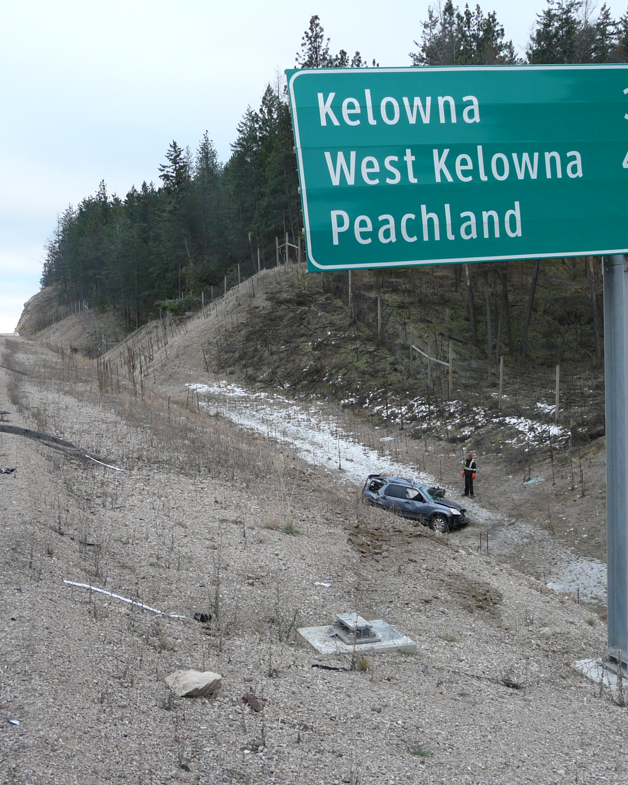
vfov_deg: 39.5
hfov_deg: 32.1
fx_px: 1092
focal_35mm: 47
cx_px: 301
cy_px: 392
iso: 100
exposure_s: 1/40
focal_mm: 5.9
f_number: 2.8
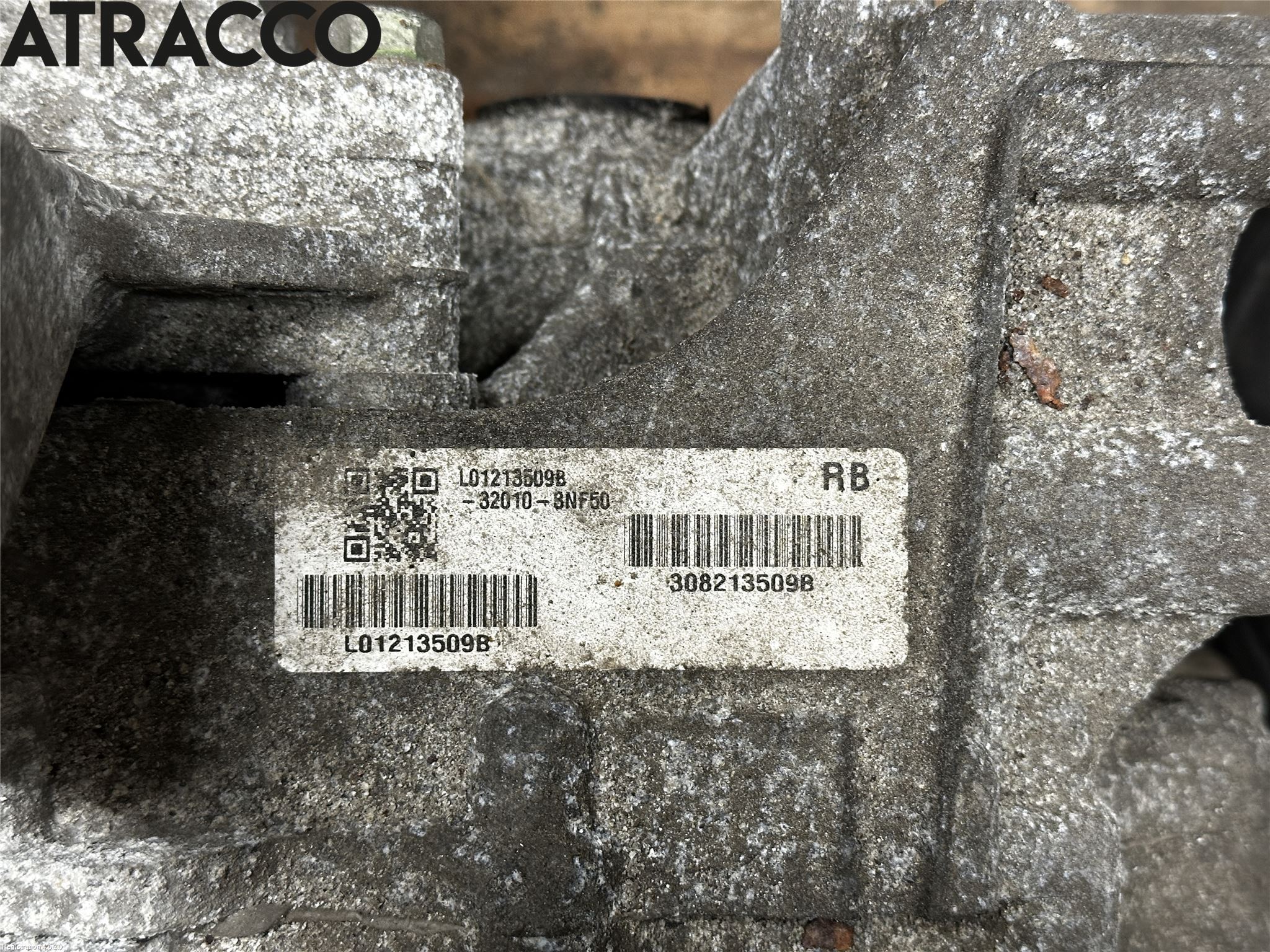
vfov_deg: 30.3
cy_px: 476
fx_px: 1761
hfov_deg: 39.7
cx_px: 635
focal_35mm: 48
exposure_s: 1/33
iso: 200
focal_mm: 6.86
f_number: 1.78
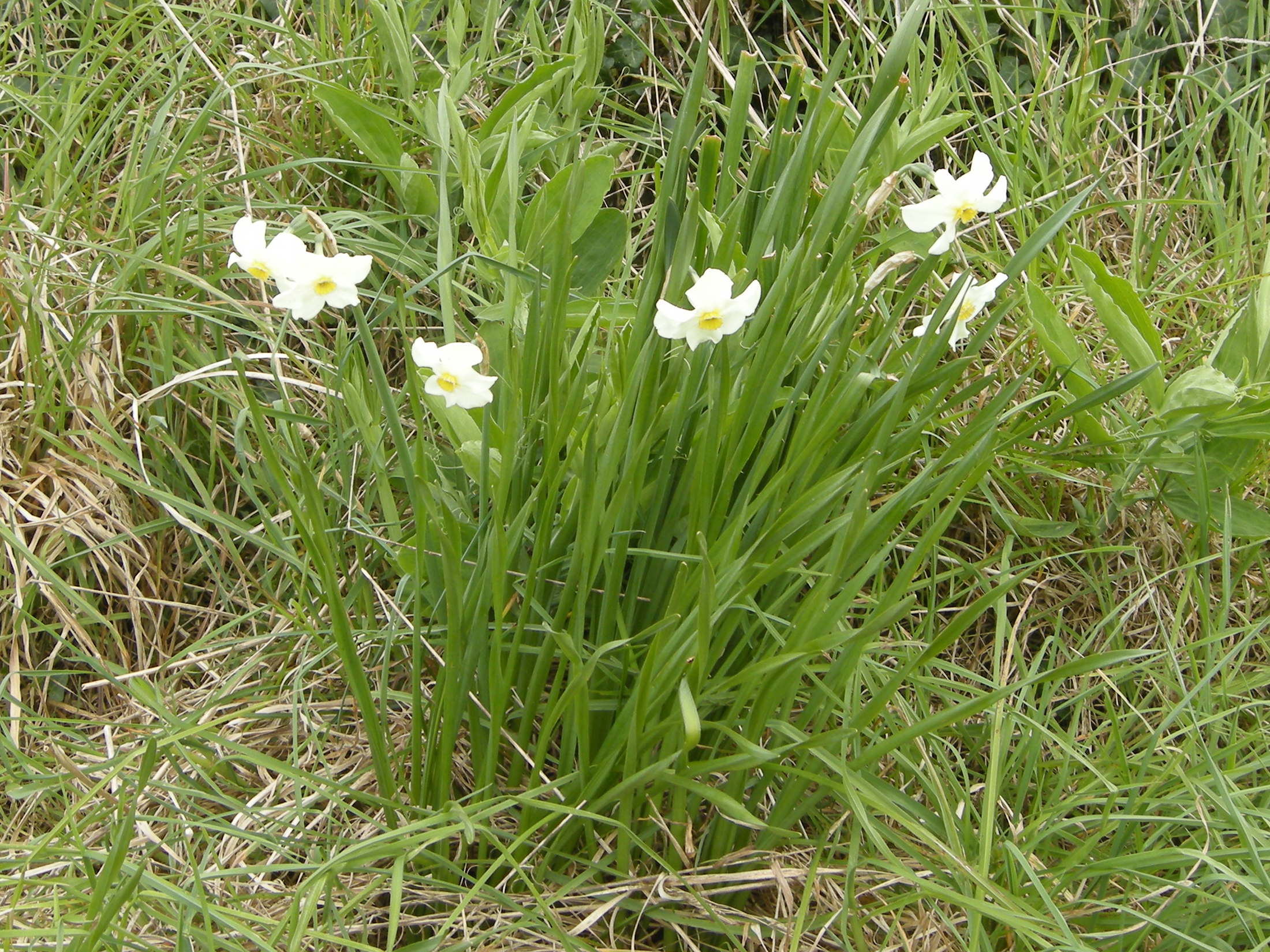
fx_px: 1284
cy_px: 476
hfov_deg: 52.6
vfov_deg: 40.7
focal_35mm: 35
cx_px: 635
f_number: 4.3
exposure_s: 1/125
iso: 64
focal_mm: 7.5
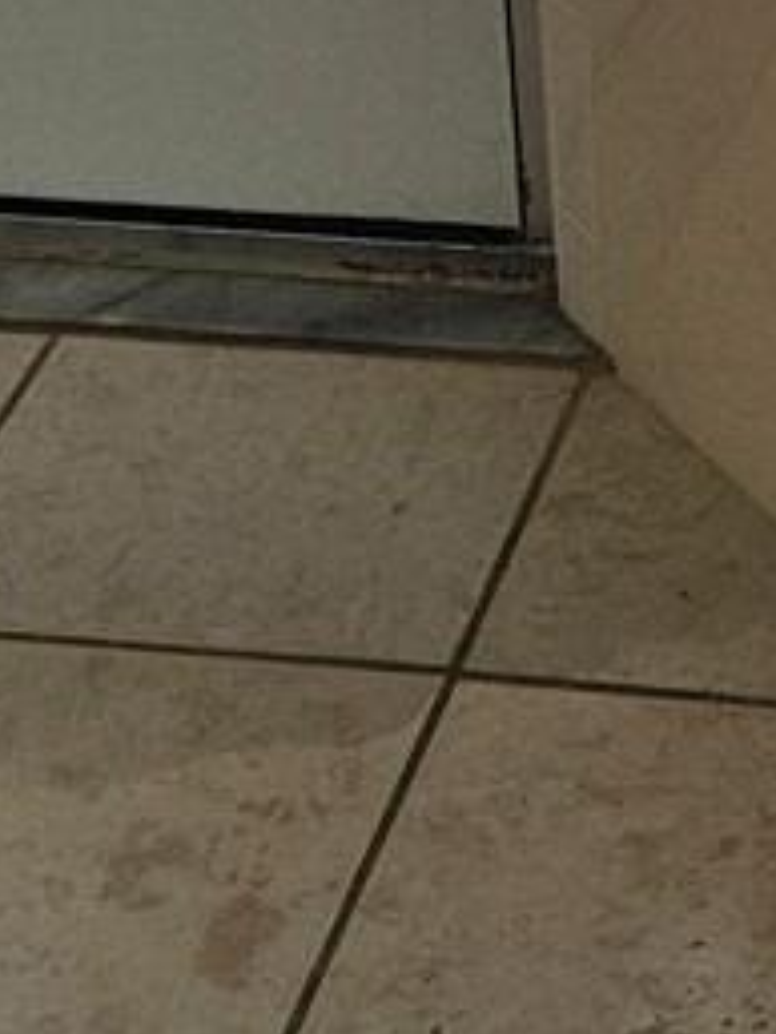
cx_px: 1202
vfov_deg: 13.1
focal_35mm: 143
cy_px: -503
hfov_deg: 10.0
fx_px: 4271
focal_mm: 5.4
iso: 80
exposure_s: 1/207
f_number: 1.8
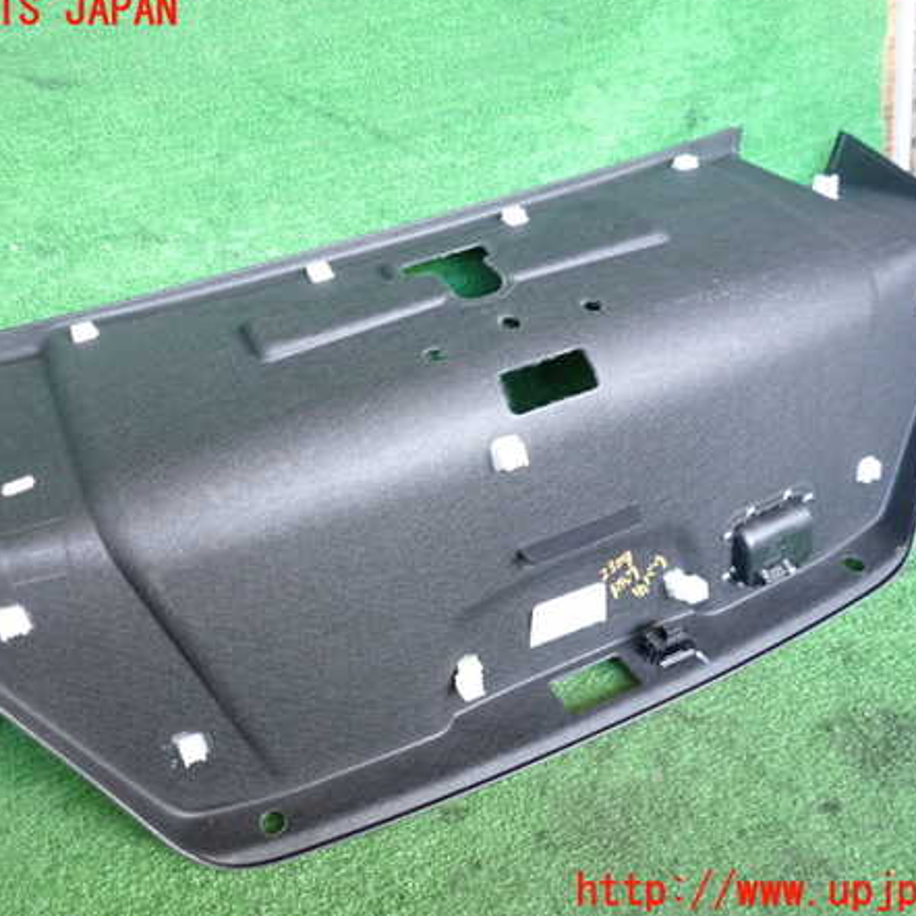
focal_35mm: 30
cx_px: 423
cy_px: 452
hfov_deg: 54.0
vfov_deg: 54.0
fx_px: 898
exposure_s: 1/30
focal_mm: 4.5
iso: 320
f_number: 2
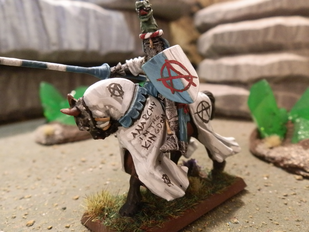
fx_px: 250
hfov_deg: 63.4
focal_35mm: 28
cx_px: 154
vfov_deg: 49.7
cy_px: 116
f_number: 3.1
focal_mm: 5
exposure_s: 1/50
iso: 400
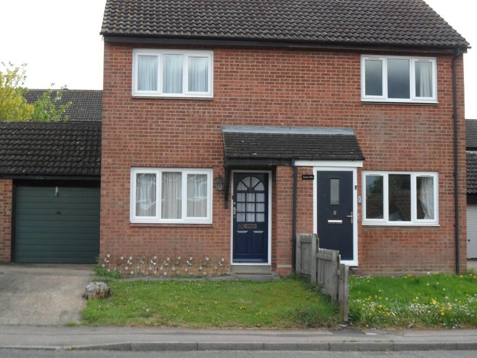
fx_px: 827
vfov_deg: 24.4
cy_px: 179
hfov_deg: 32.2
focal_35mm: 60
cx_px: 238
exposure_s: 1/180
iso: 80
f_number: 4
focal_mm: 10.3
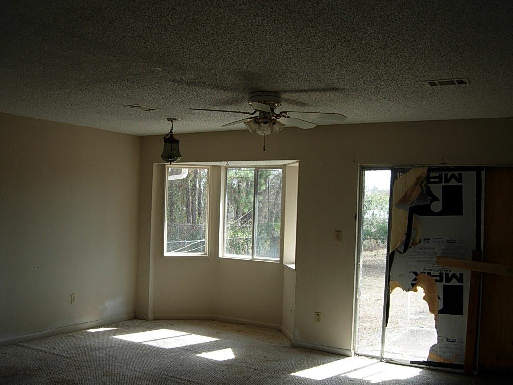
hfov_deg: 51.4
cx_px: 256
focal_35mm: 36
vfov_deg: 39.7
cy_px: 192
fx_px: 534
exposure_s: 1/108
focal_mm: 7.5
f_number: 3.4
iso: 50
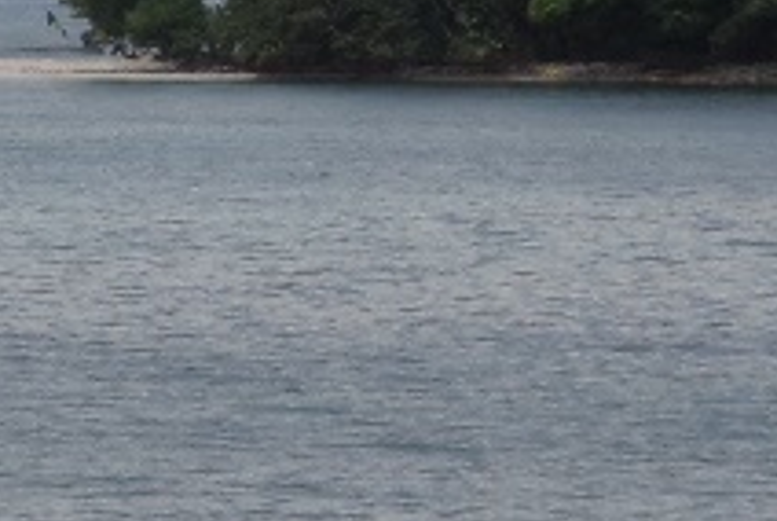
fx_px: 13184
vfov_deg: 2.3
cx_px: -1297
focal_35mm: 610
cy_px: -341
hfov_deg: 3.3
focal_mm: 30
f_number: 5.6
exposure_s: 1/500
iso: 160
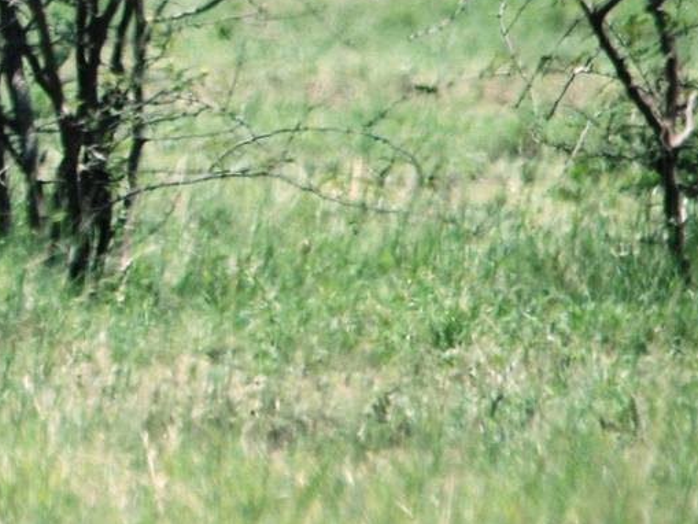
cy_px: -206
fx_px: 45763
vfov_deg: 0.7
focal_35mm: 2269
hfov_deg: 0.9
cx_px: -291
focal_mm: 500
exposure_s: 1/500
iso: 400
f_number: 6.3
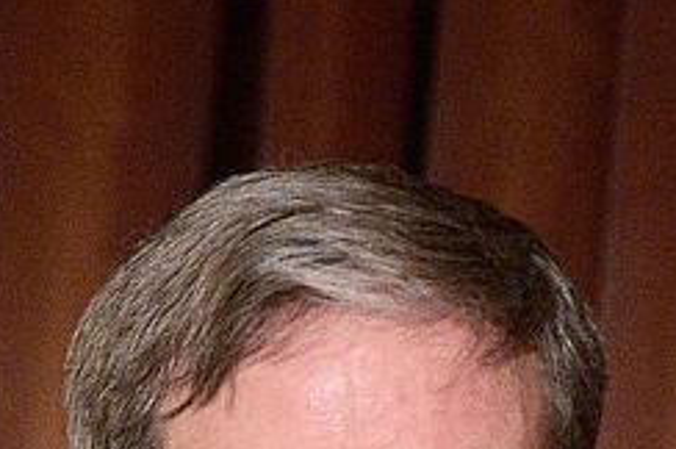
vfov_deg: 1.6
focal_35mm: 841
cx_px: 127
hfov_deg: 2.5
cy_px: 890
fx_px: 15771
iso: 3200
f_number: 3.5
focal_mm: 200
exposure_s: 1/160
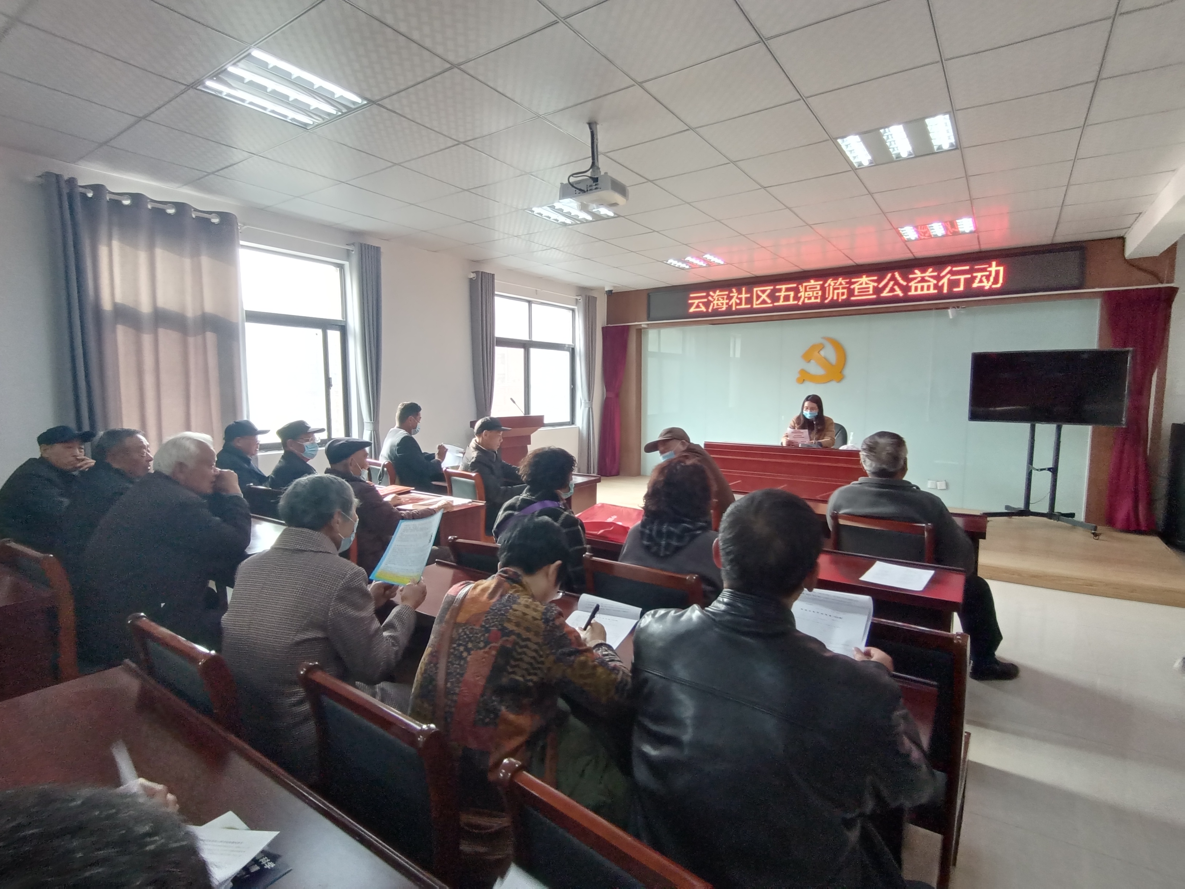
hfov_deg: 91.0
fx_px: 582
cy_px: 444
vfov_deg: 74.7
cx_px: 592
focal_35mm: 17
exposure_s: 1/33.3
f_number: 2.4
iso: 272
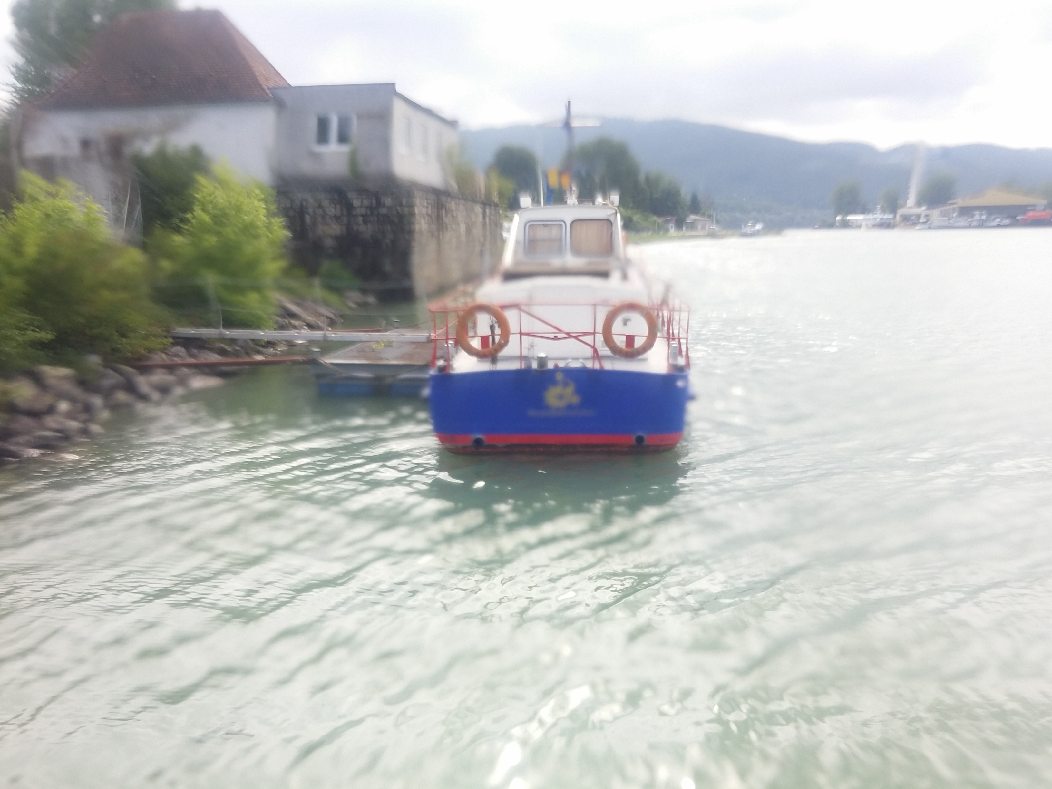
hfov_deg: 58.4
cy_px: 394
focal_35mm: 31
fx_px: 942
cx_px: 526
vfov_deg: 45.4
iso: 50
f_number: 2.2
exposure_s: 1/566
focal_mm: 4.13
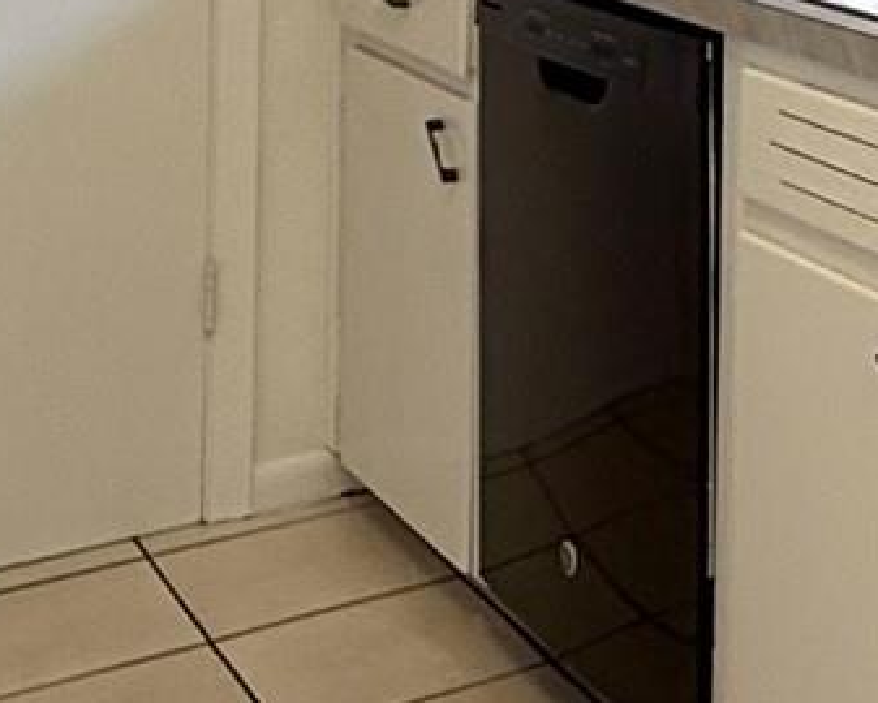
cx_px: 1342
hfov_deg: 19.7
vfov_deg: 17.1
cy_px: -292
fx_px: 2158
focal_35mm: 83
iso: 80
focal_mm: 2.22
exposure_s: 1/120
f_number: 2.2
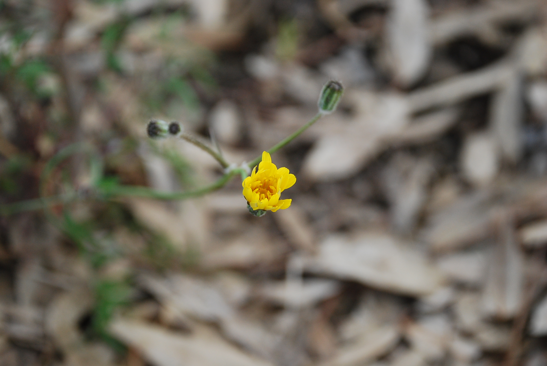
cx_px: 274
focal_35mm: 105
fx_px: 1597
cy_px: 183
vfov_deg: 13.1
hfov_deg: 19.4
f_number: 5.6
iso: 400
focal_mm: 70
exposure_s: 1/125
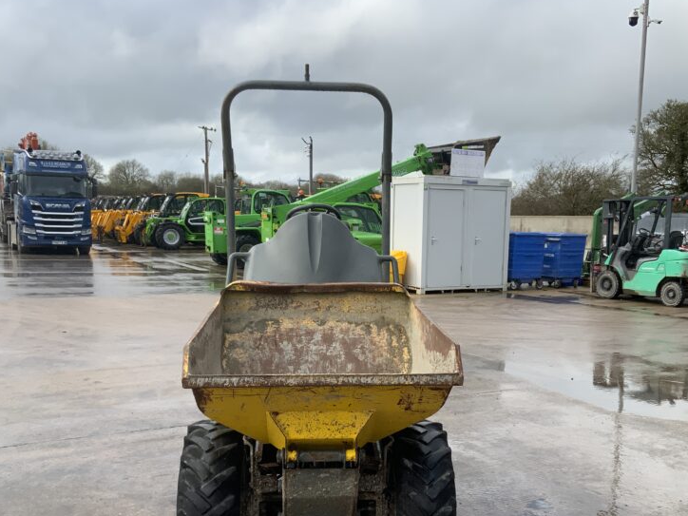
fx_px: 815
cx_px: 376
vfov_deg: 34.9
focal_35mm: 41
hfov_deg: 45.7
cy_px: 336
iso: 16
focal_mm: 3
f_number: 1.8
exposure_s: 1/1195
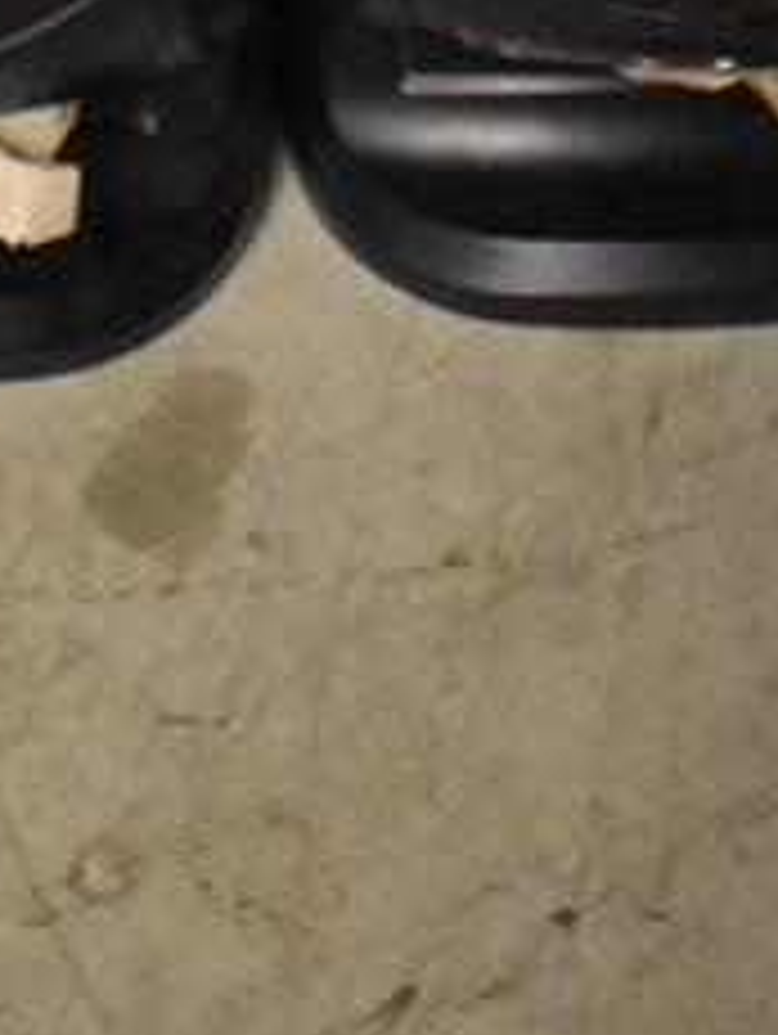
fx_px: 3081
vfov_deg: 16.0
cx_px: 288
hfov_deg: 14.4
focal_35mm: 103
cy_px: -871
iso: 2800
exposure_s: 1/125
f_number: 3.5
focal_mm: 18
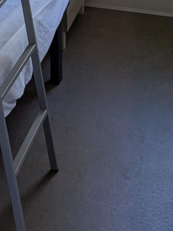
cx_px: -20
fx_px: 593
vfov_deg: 18.7
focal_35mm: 89
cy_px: -140
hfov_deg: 16.1
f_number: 1.73
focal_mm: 4.38
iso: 56
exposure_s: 1/104
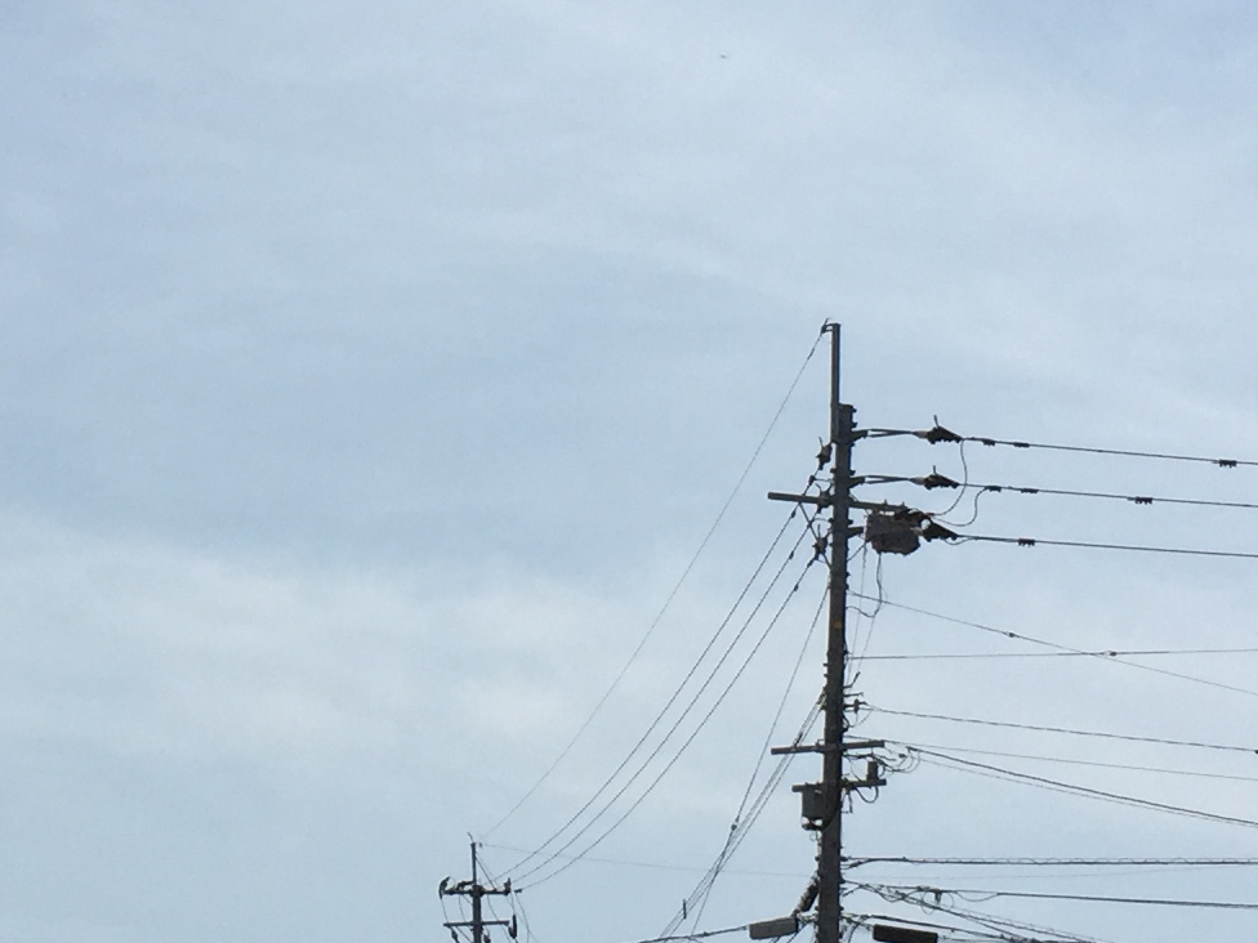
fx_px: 3525
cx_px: 388
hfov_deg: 20.1
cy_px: 188
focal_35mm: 97
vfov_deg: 15.1
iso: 32
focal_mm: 4.15
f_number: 2.2
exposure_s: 1/4950
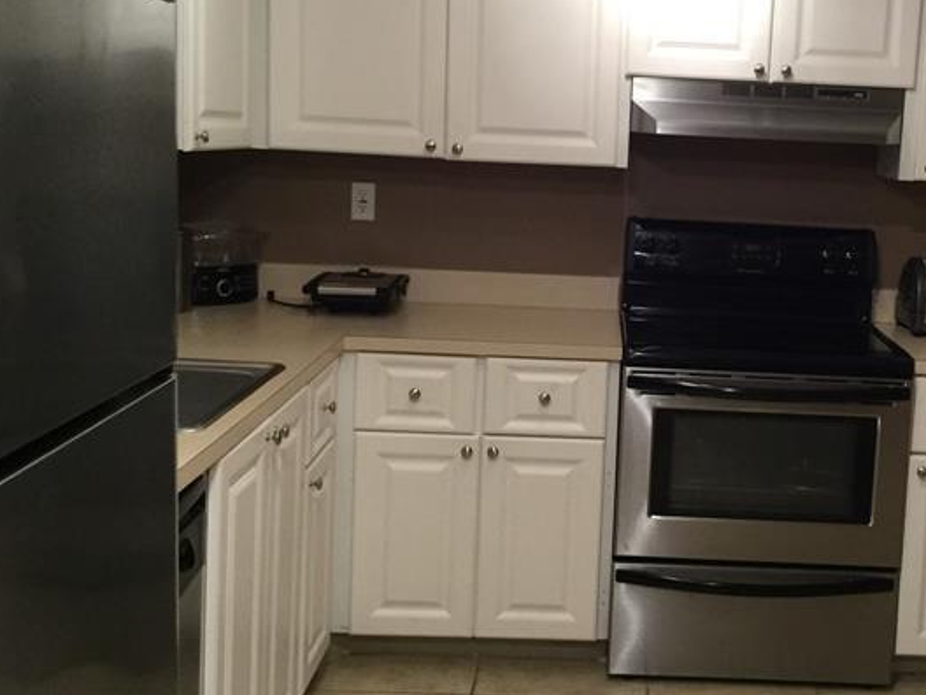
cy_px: 295
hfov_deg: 39.7
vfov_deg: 30.8
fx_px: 1257
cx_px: 647
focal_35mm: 47
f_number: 2.4
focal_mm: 3.3
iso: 100
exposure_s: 1/30
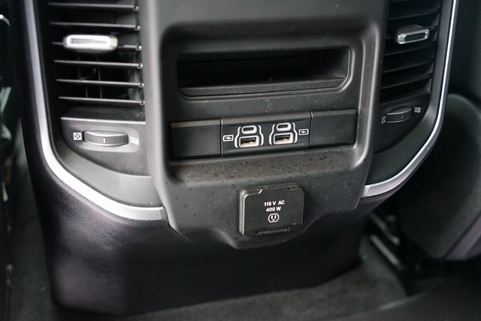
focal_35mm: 44
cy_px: 160
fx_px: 588
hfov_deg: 44.5
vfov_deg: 30.5
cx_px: 240
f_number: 3.5
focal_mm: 44
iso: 6400
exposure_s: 1/100
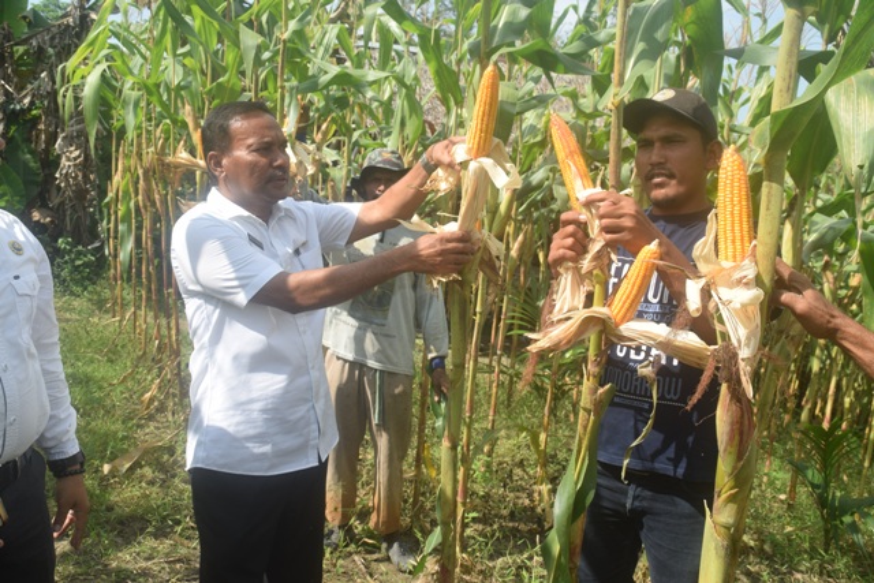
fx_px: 801
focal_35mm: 33
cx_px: 437
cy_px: 292
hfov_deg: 57.2
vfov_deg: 40.0
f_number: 9
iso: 200
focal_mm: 22
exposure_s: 1/320
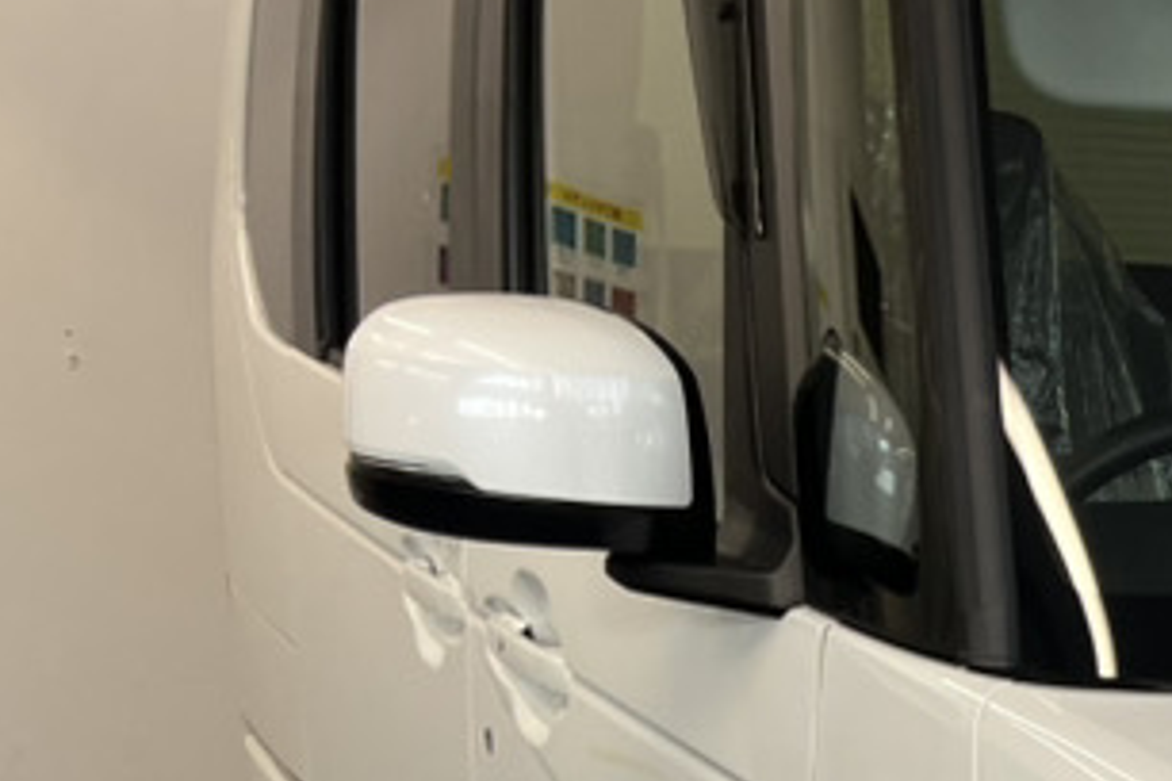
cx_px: 1838
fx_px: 3451
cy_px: 1462
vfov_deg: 11.8
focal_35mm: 106
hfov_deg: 17.1
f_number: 1.6
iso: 40
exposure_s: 1/182
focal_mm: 5.1
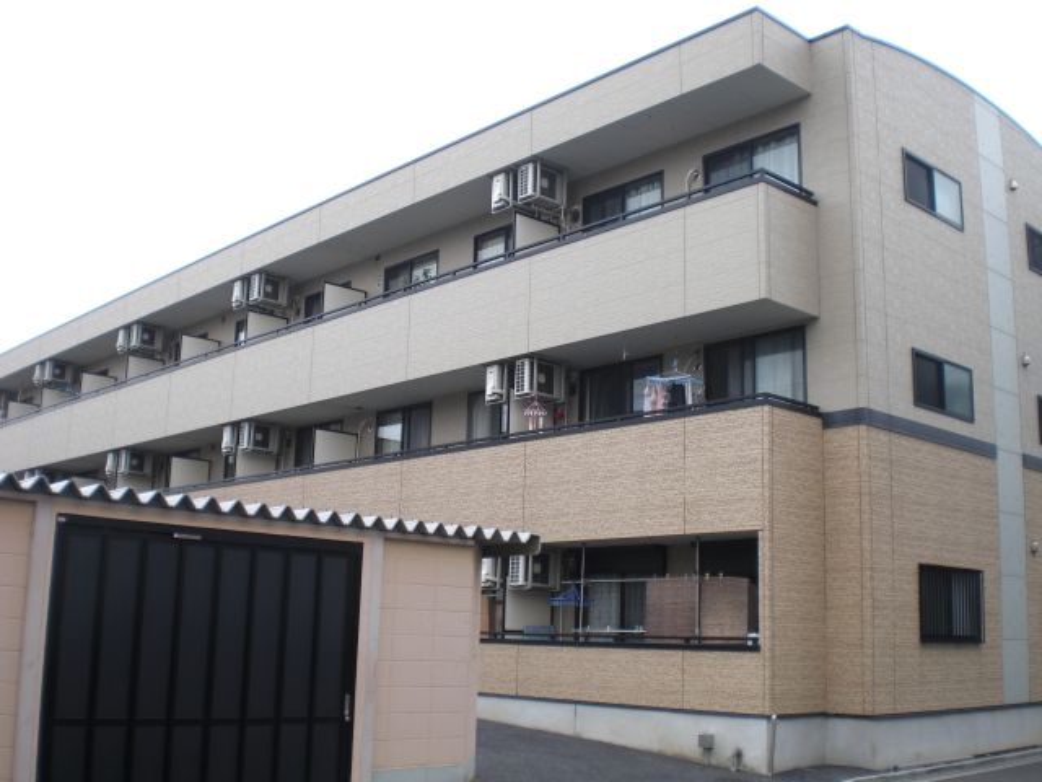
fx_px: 1144
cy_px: 391
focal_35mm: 38
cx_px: 521
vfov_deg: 37.7
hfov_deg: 49.0
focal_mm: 6.3
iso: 64
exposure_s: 1/125
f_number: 3.1
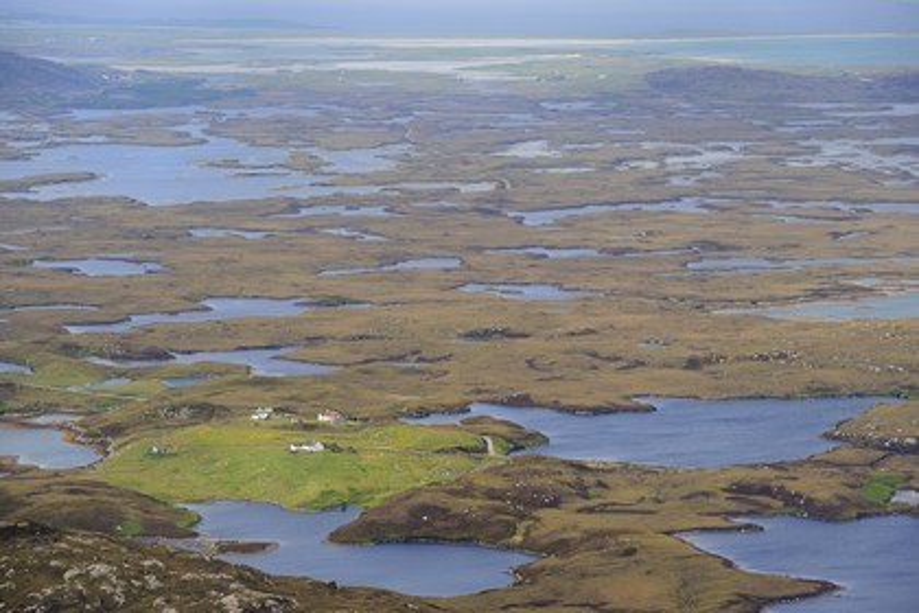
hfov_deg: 14.2
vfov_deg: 9.5
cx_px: 460
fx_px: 3701
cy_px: 306
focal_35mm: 145
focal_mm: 145
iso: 200
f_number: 6.3
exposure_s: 1/800
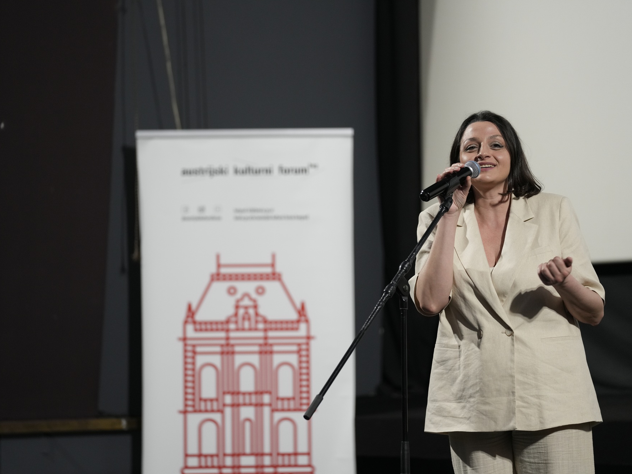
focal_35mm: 185
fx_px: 3377
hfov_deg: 10.7
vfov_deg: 8.0
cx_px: 296
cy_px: 238
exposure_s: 1/80
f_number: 2.8
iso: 1250
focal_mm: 170
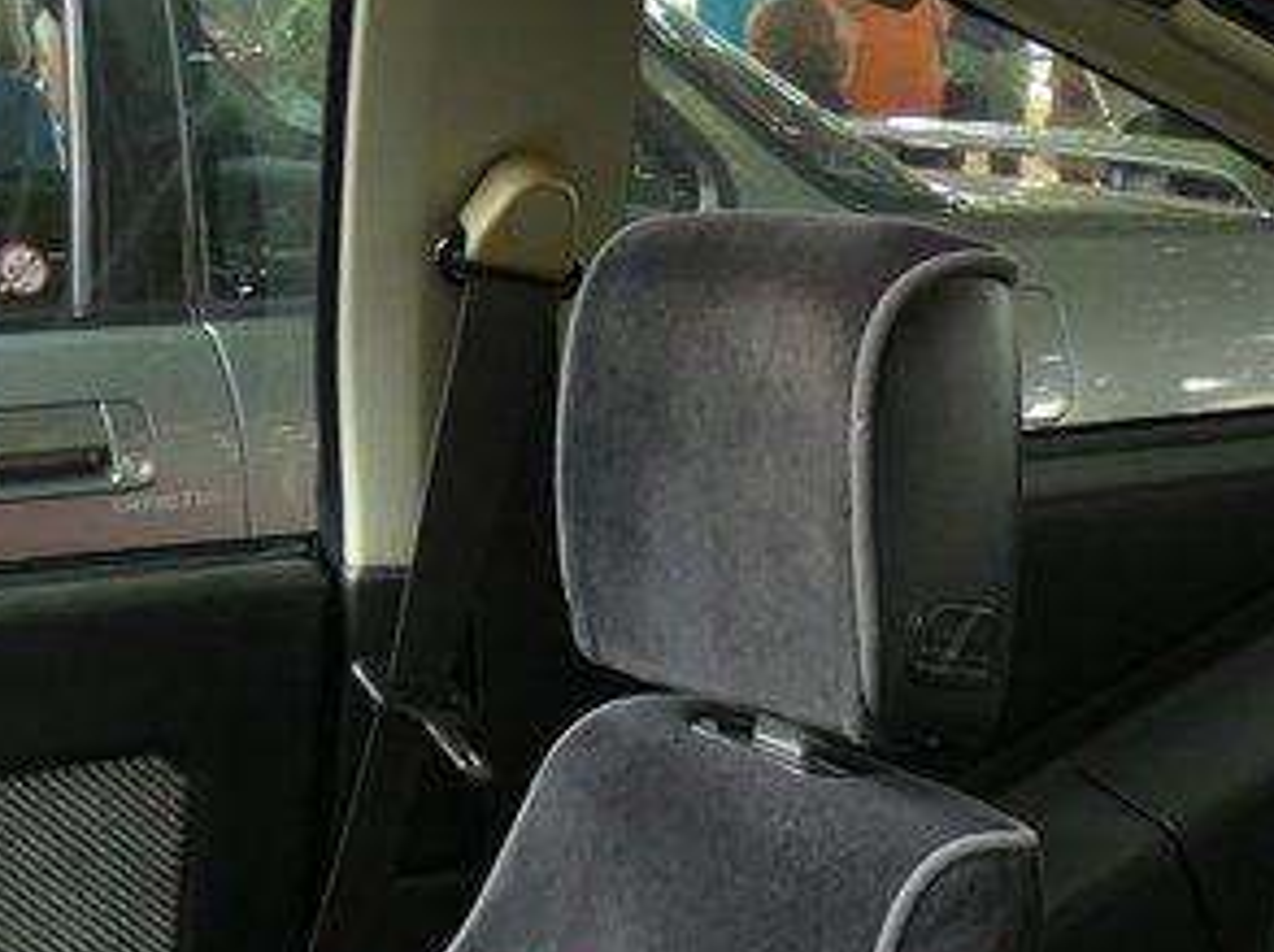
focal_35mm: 70
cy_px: 1278
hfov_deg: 27.5
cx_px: 944
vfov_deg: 19.2
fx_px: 2573
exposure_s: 1/60
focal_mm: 3.6
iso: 80
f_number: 2.8
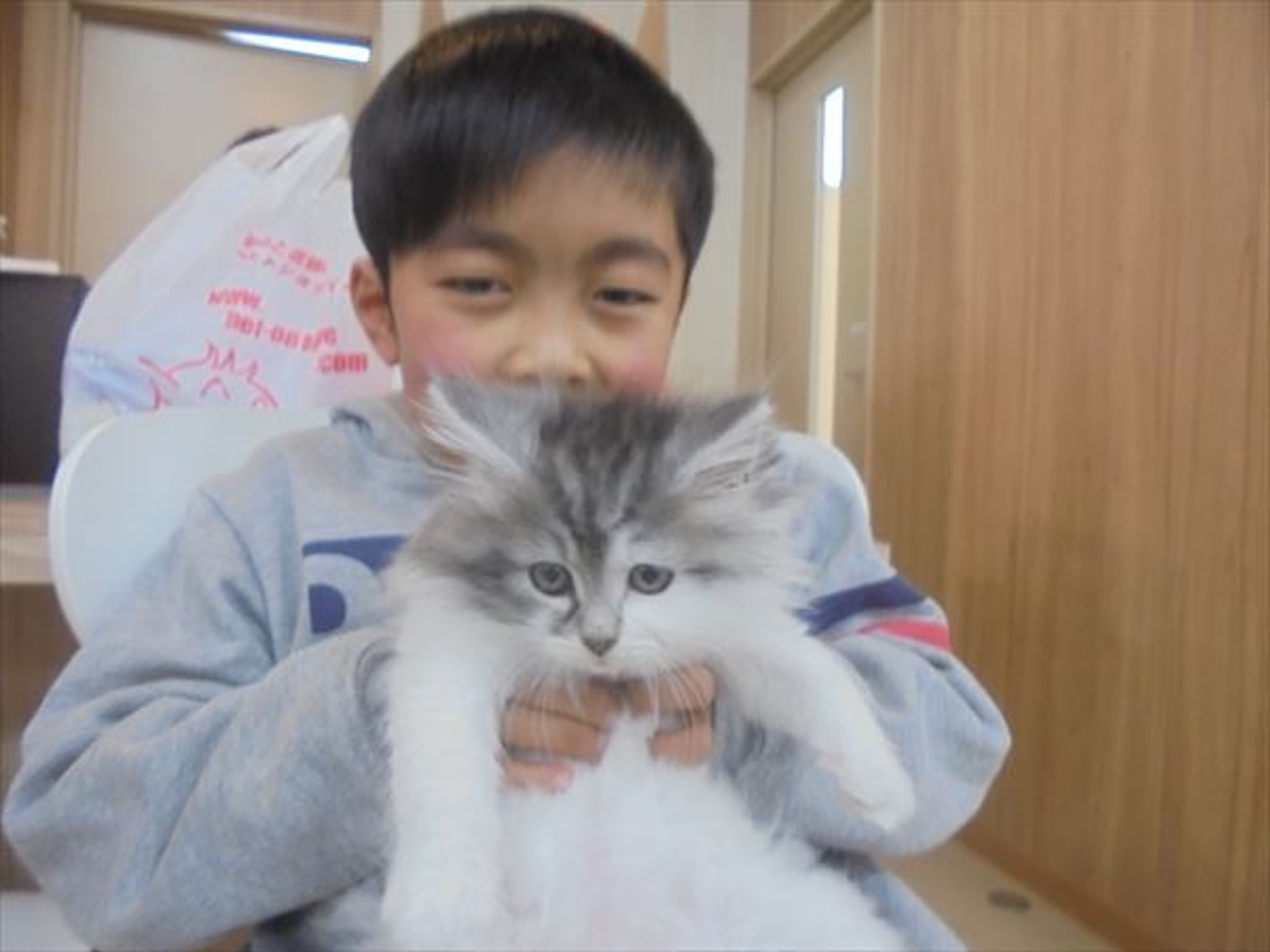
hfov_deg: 67.3
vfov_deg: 53.1
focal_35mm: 26
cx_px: 635
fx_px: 954
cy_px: 476
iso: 400
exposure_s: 1/25
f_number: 3.5
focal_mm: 4.6
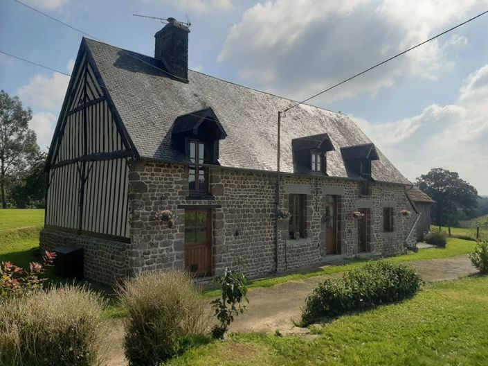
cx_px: 244
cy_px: 183
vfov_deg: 53.0
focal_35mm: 26
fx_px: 366
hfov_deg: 67.3
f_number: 1.7
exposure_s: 1/4608
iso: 40
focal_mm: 3.93
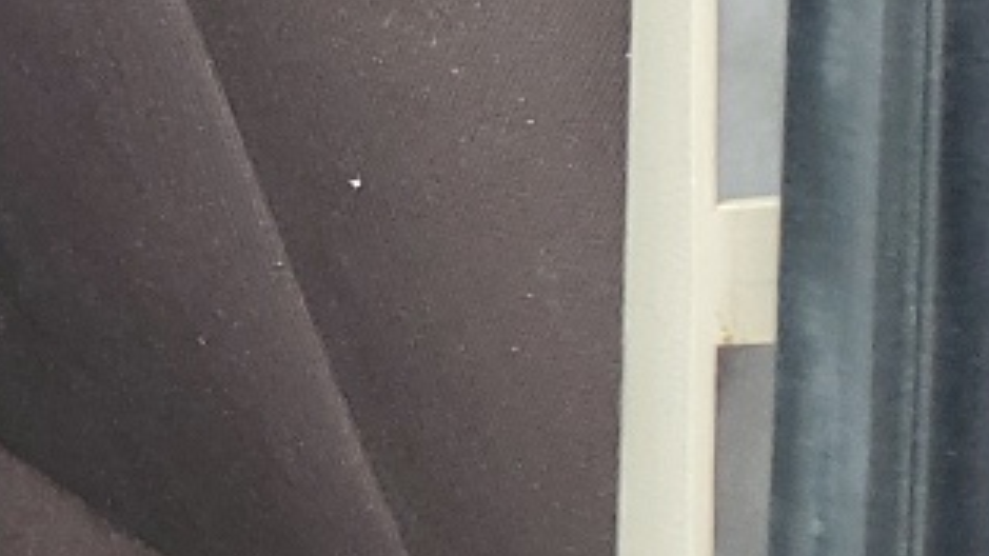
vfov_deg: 8.0
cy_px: -562
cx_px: -1359
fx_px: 3802
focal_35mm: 145
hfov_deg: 12.0
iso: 71
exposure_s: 1/60.2
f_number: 1.5
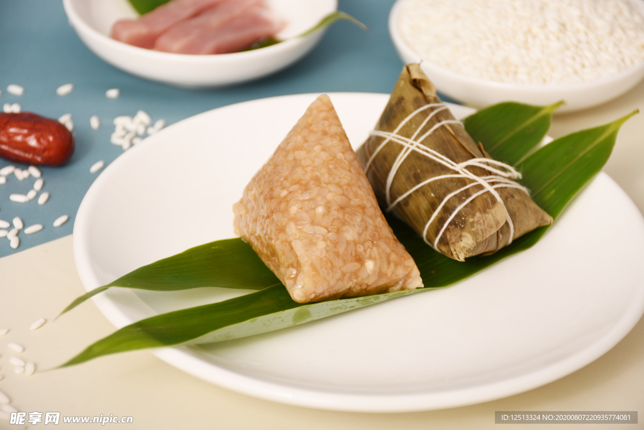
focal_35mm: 120
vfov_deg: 11.4
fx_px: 2147
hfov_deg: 17.1
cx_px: 322
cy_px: 215
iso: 100
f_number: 5.3
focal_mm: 80
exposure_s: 1/200
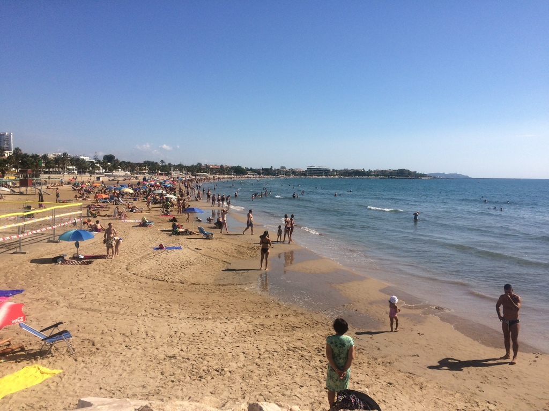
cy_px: 206
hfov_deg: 61.7
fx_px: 460
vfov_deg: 48.2
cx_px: 274
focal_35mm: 29
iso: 32
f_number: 2.2
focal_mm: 4.15
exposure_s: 1/4115
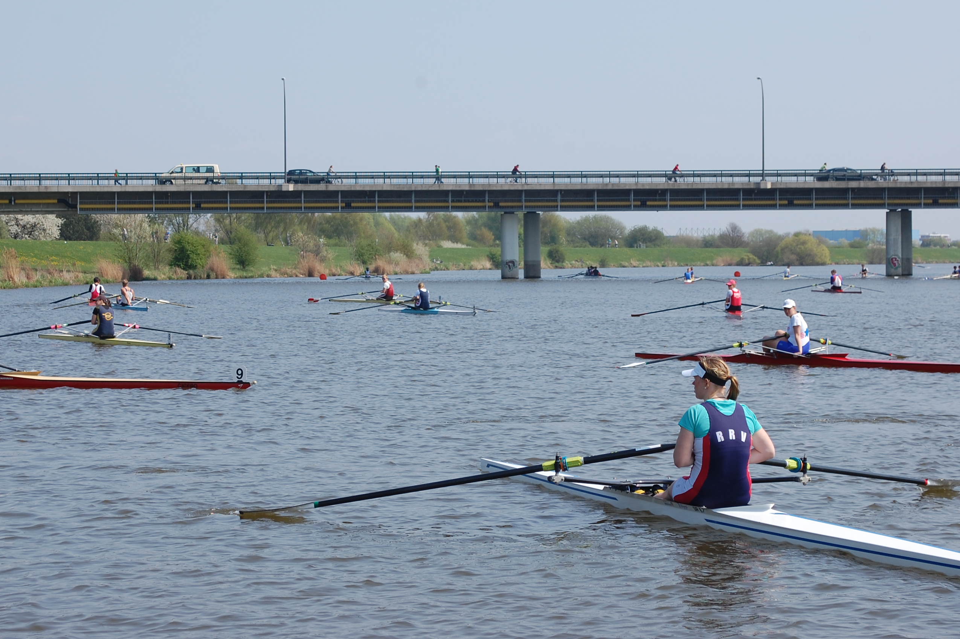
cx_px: 398
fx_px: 2600
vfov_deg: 14.0
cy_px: 271
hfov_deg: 20.9
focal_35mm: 98
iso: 200
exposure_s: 1/320
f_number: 9
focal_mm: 55
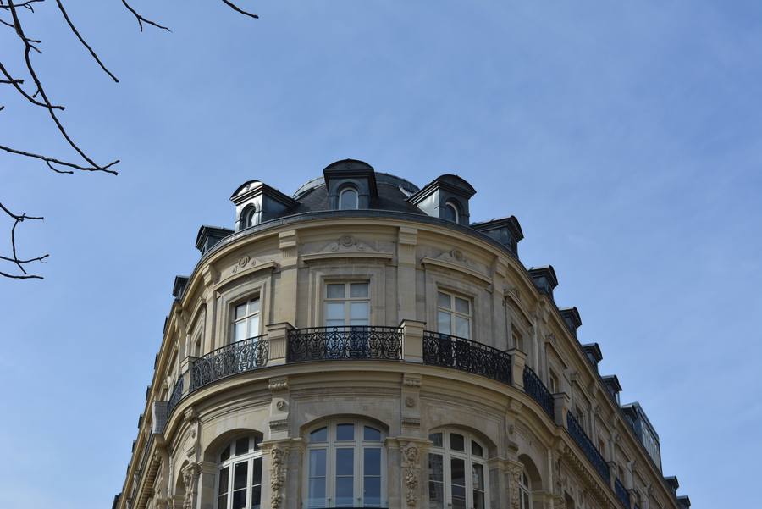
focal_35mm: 60
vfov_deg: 22.6
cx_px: 381
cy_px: 254
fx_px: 1271
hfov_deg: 33.4
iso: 100
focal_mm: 40
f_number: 9
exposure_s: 1/320
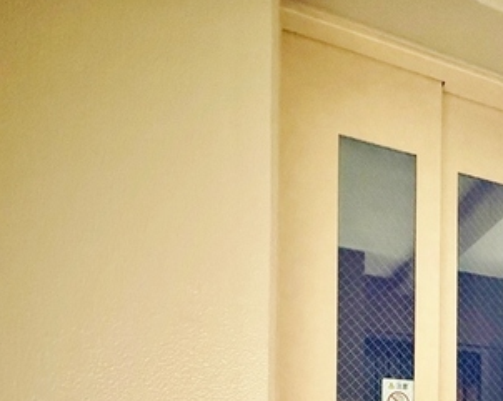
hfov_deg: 47.7
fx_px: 506
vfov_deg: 35.4
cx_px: 448
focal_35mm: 34
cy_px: 465
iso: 1250
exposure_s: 1/60
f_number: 2.2
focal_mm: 2.22
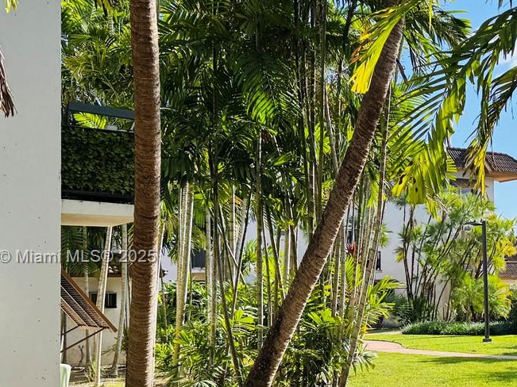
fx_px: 881
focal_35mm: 59
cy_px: 258
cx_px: 538
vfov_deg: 24.7
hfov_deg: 30.1
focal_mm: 6.76
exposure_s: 1/1923
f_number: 1.78
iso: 80
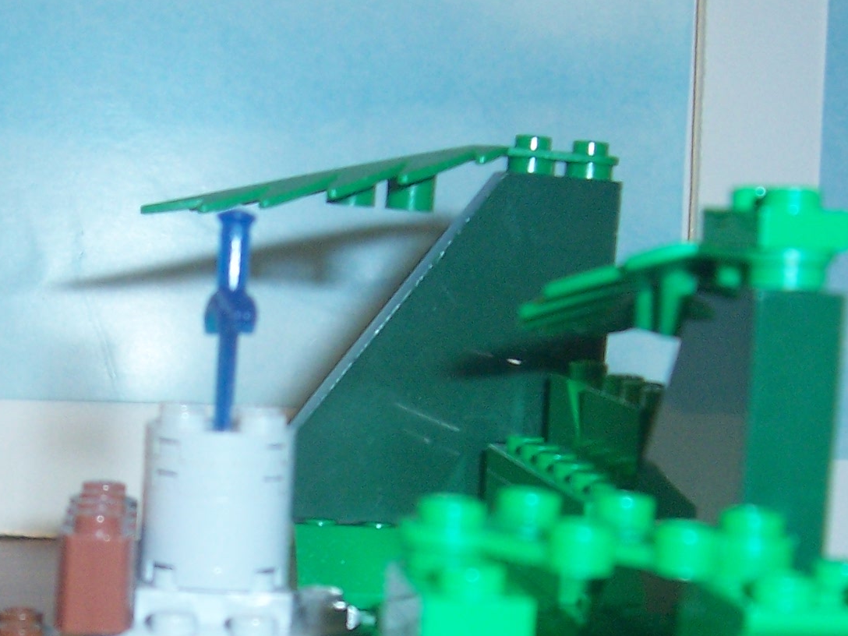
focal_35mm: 80
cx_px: 204
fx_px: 1960
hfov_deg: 24.1
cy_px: 571
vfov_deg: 18.1
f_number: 2.7
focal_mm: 5.6
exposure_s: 1/60
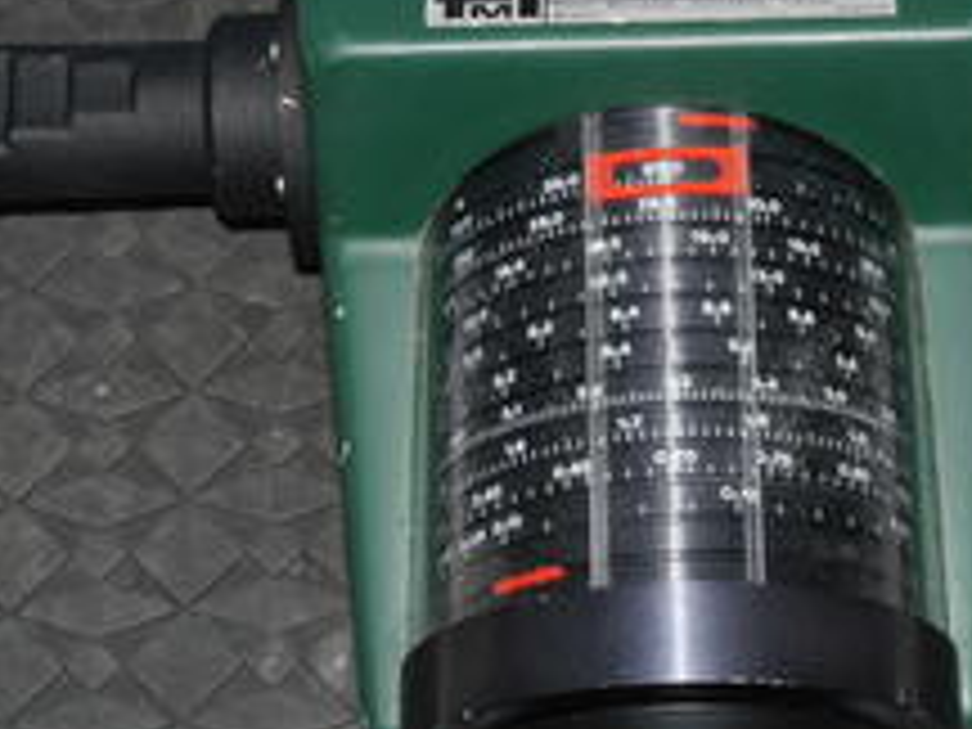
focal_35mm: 126
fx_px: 3538
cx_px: 716
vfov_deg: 11.8
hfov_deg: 15.6
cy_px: 392
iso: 400
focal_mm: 34
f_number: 11
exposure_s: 1/60
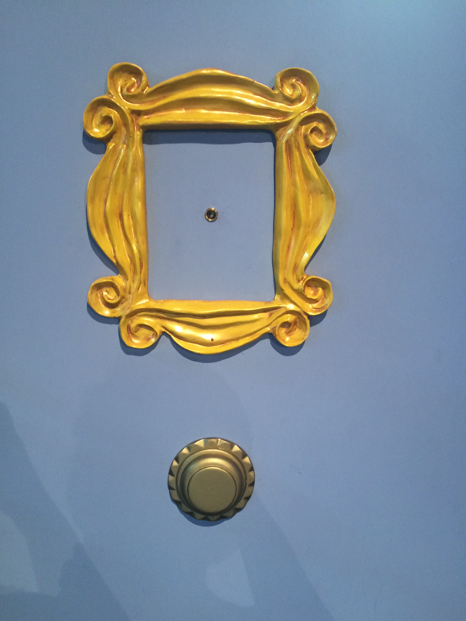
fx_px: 521
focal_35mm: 29
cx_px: 233
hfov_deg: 48.2
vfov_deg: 61.7
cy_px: 310
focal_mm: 4.15
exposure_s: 1/30
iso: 64
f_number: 2.2
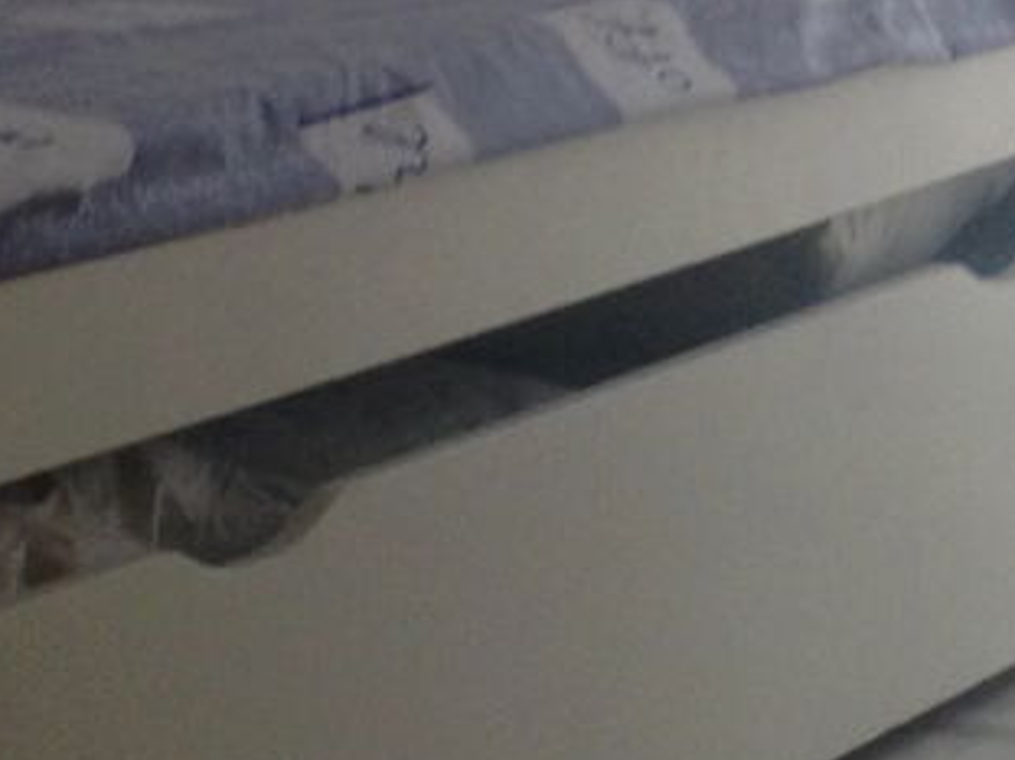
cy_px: 72
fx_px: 5276
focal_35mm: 180
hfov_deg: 10.8
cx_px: 1270
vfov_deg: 8.2
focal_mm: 4.28
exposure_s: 1/60
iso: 64
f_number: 2.4
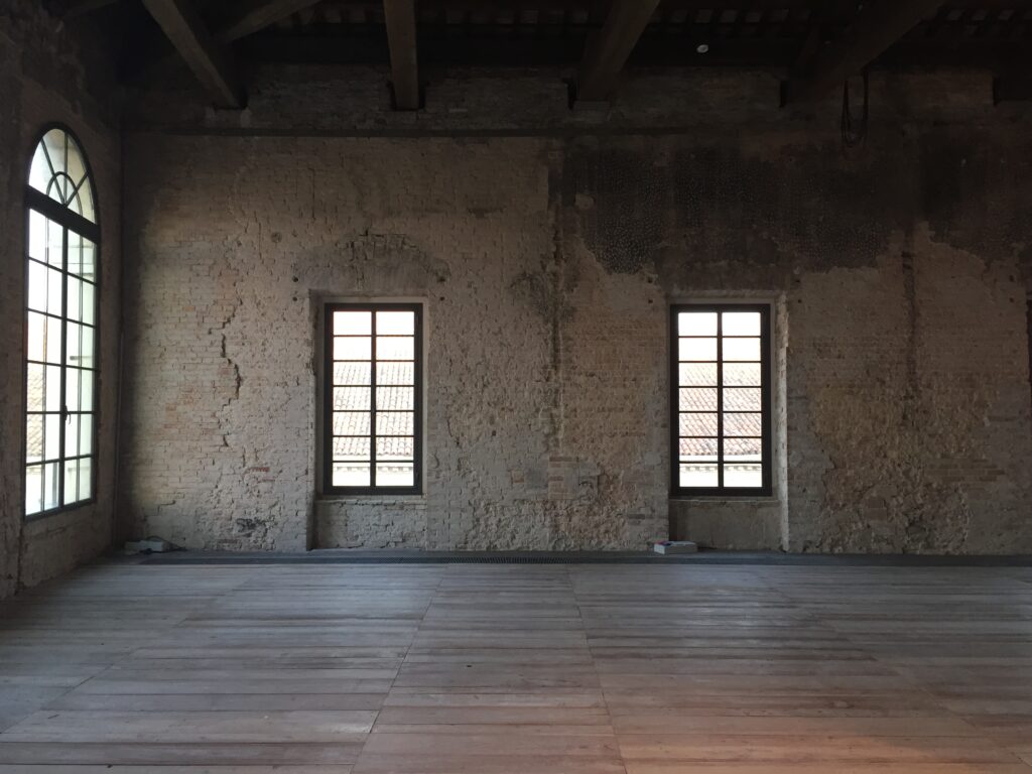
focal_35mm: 29
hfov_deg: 61.7
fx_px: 865
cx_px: 516
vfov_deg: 48.2
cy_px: 387
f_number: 2.2
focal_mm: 4.15
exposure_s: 1/33
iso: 50
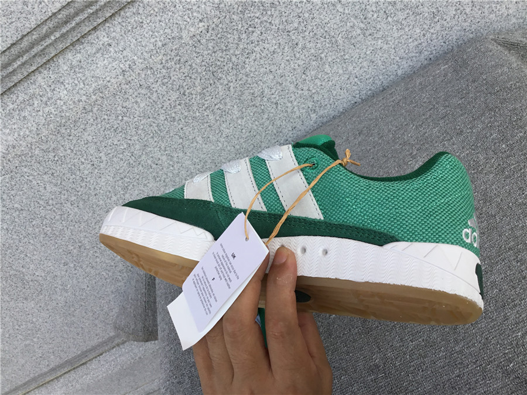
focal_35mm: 31
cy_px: 198
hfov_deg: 58.4
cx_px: 264
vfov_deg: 45.4
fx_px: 472
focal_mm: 3.3
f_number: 2.4
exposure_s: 1/351
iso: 25
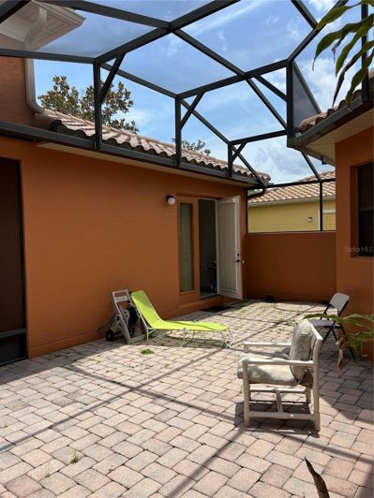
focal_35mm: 26
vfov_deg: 67.3
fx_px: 375
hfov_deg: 53.1
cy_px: 249
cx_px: 187
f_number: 1.5
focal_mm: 5.7
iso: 50
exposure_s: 1/2762
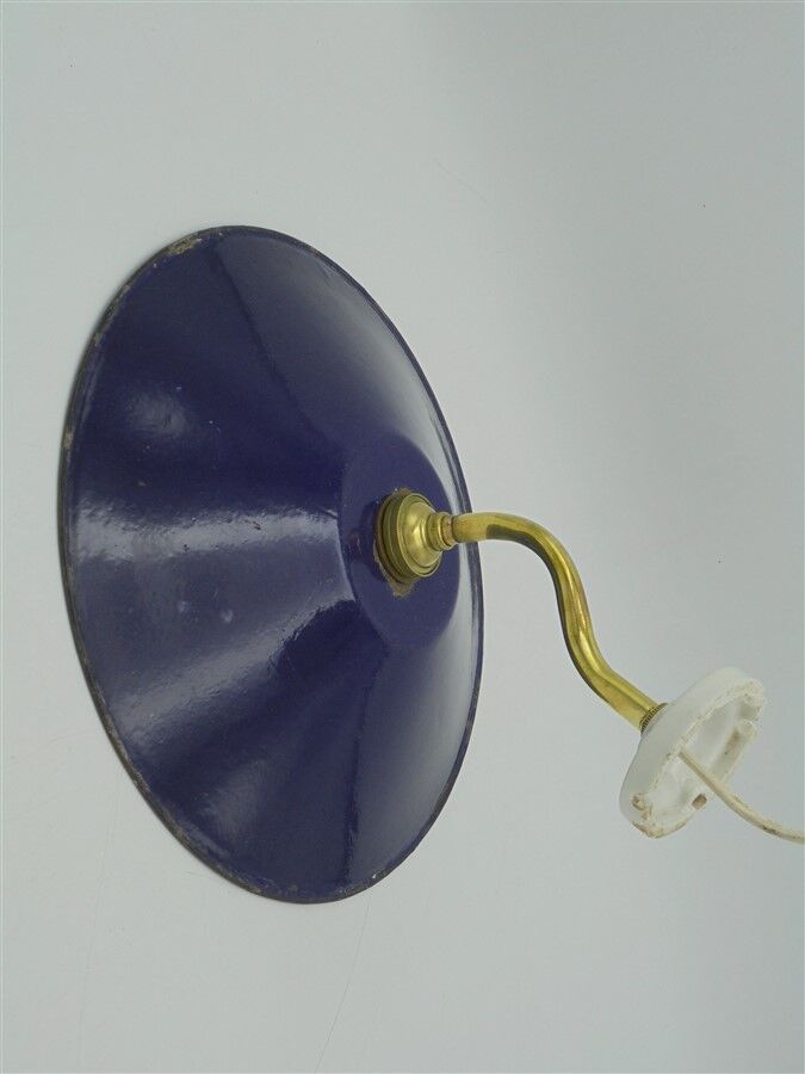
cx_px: 402
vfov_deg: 43.9
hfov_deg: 33.6
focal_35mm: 43
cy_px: 537
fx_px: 1333
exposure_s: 1/60
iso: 100
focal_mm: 7.8
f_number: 4.5
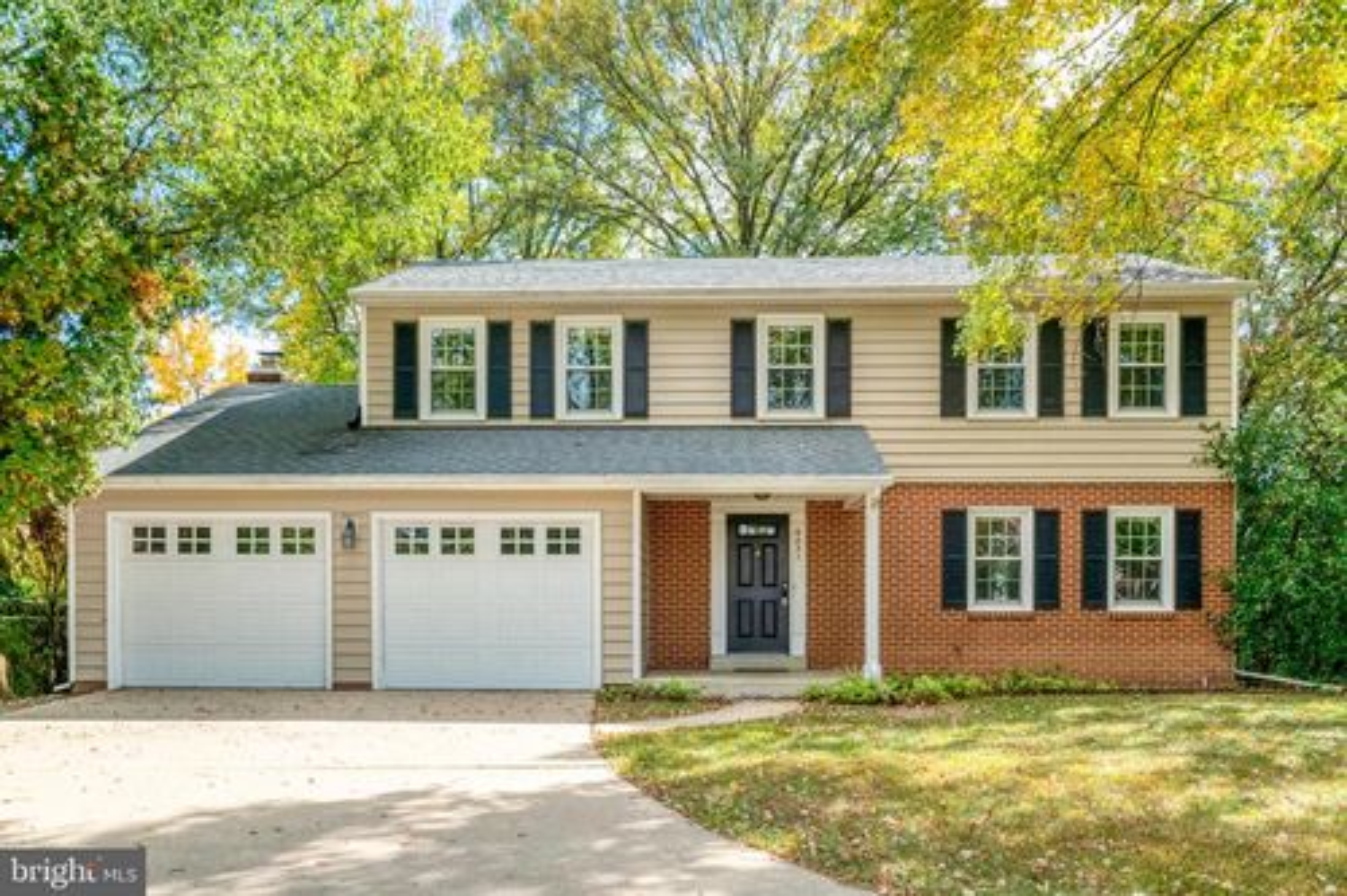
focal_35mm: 33
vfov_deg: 39.9
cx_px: 674
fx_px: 1234
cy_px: 448
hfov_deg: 57.2
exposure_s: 1/1000
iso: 1250
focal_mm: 33
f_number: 8
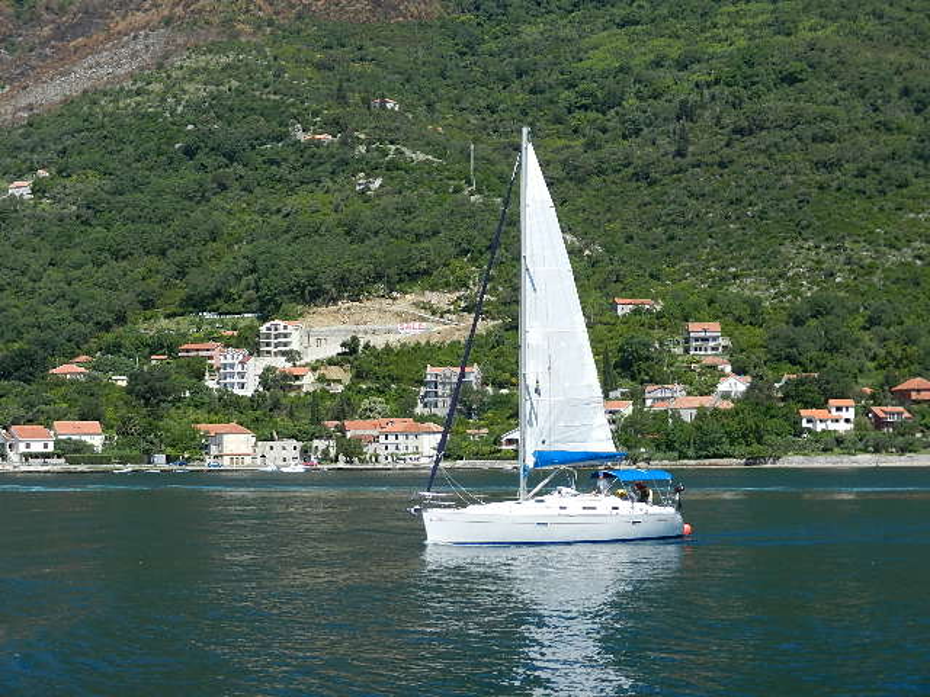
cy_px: 348
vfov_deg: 21.6
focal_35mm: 68
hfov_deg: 28.6
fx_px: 1827
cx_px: 465
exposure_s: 1/1000
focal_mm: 12.3
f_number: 4.6
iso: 160
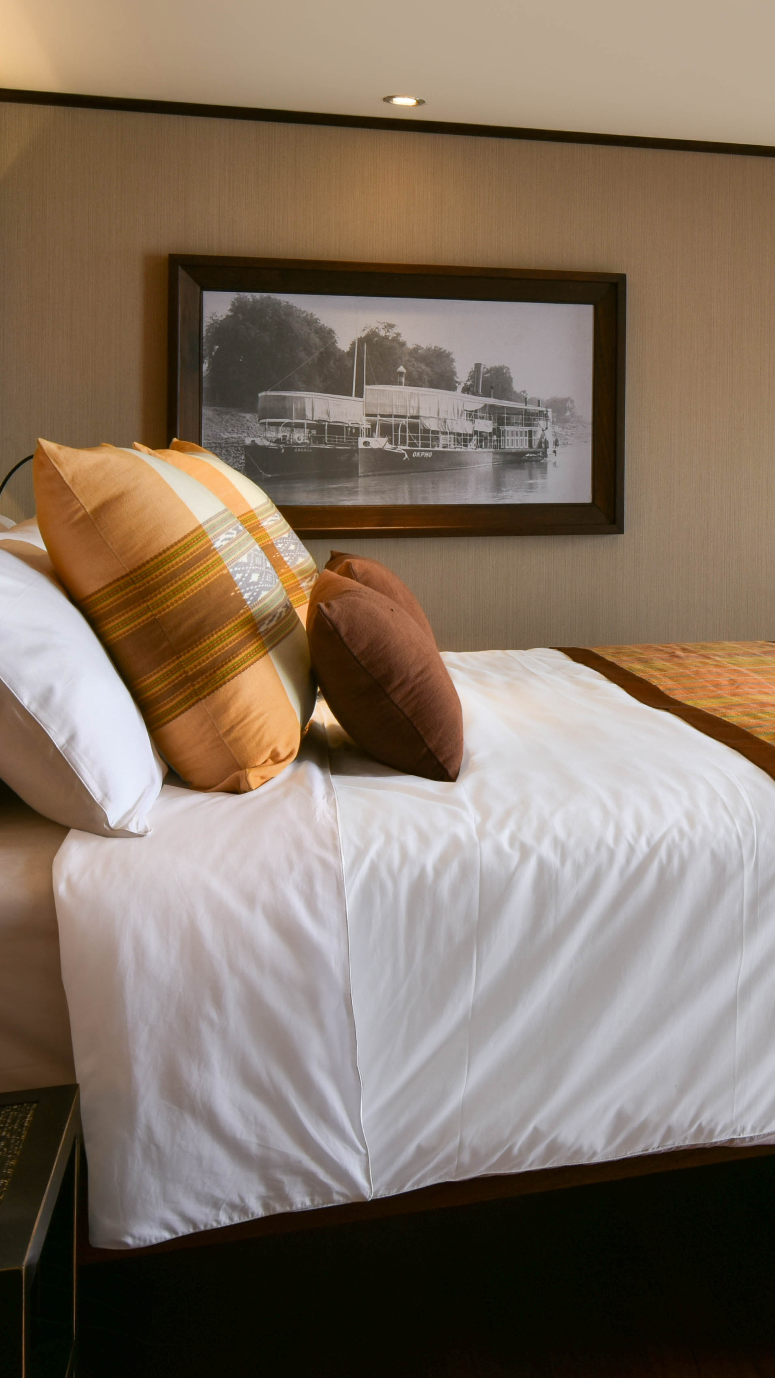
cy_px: 535
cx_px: 810
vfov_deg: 49.0
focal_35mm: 41
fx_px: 1498
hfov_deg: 27.1
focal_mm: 18
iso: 64
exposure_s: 1/25
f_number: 11
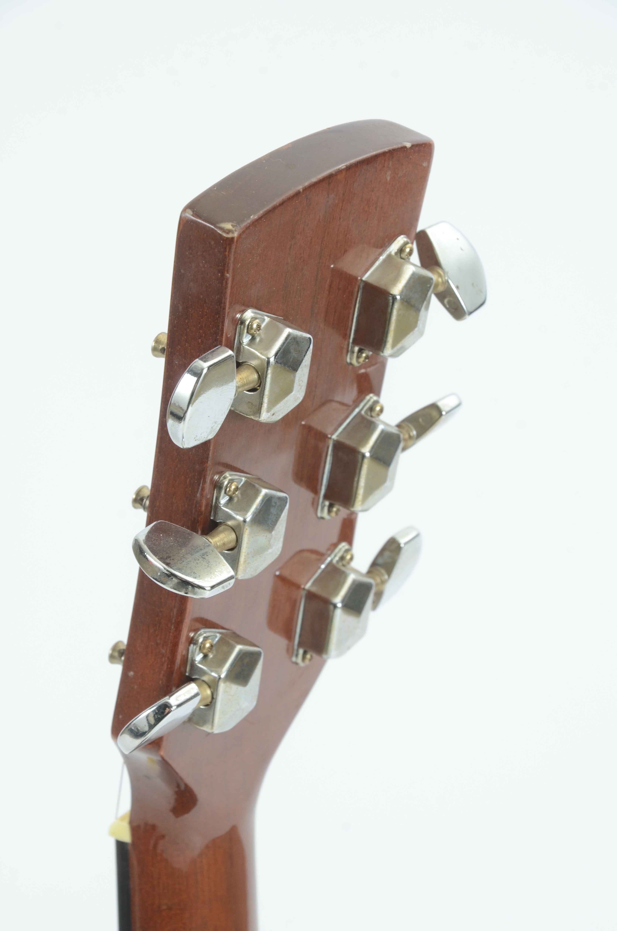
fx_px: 4067
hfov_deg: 8.7
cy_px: 466
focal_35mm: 158
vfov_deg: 13.1
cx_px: 308
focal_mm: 105
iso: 400
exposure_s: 1/80
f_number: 10
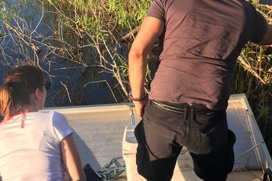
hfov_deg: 33.3
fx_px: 453
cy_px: 65
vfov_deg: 22.6
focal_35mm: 60
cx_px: 162
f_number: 2.2
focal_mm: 4.15
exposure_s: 1/460
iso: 25
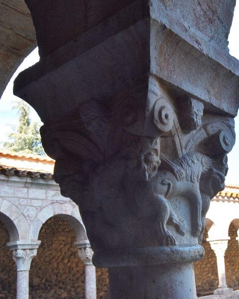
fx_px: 380
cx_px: 165
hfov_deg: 34.5
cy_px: 151
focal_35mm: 43
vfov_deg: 42.9
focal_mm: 20
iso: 200
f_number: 8
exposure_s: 1/250
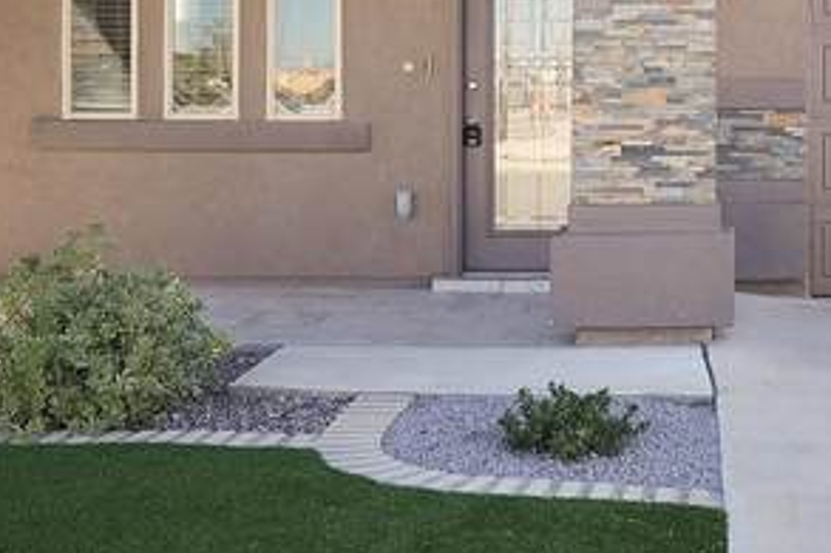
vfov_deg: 19.1
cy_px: 52
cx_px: 803
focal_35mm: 70
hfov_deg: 27.4
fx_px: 1615
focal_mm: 16
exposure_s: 1/30
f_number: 8
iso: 250
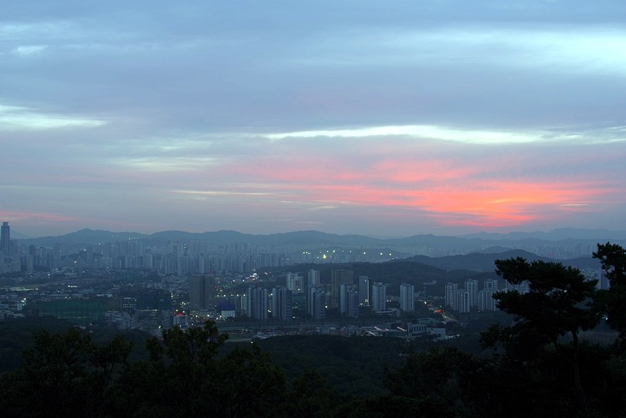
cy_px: 209
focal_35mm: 50
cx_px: 313
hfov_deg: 39.6
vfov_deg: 27.0
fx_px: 870
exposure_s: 1.3
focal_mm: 50
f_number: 16
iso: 100
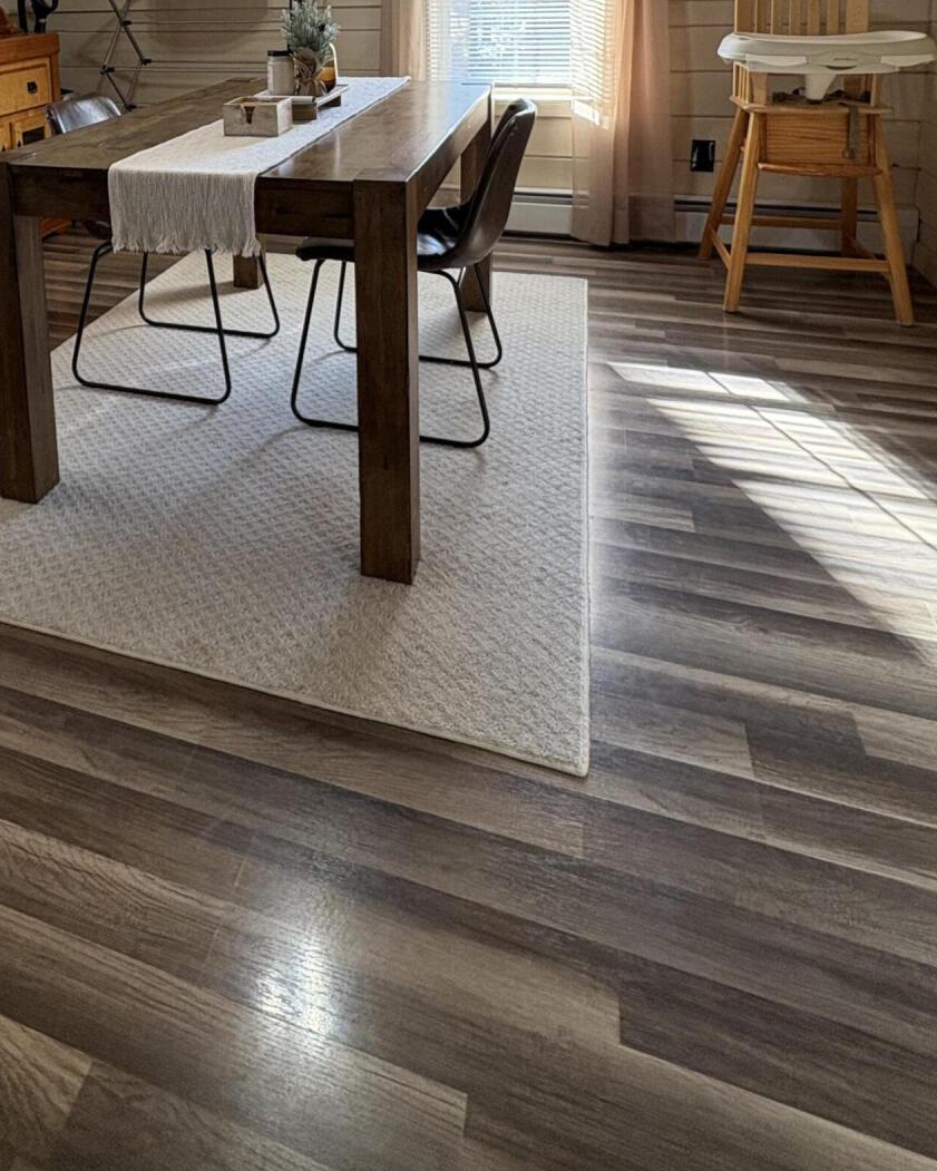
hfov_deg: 52.6
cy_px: 123
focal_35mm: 26
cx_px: 238
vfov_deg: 57.1
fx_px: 901
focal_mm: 2.22
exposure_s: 1/60
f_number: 2.2
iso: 250
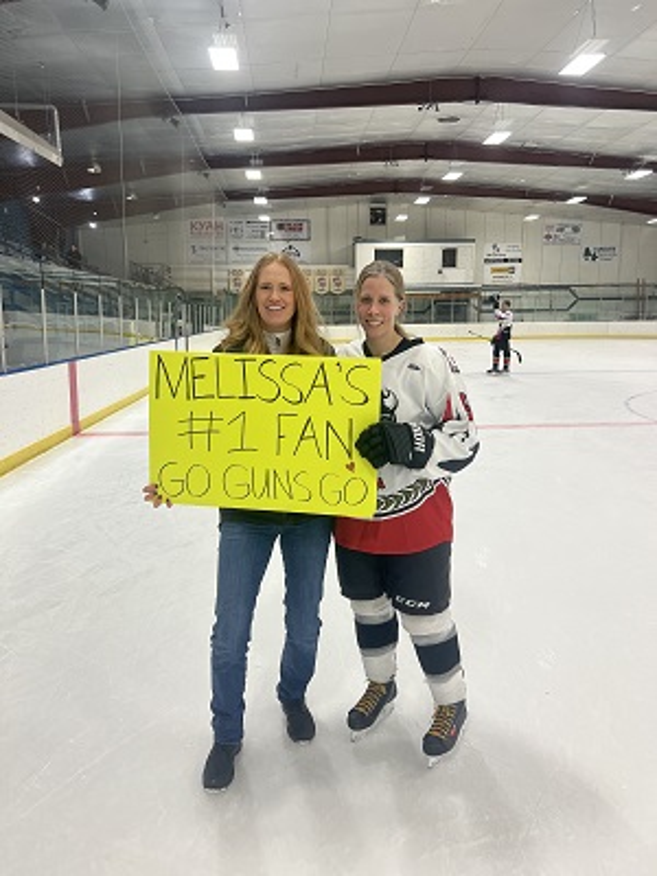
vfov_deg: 67.3
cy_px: 438
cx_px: 328
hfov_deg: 53.1
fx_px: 658
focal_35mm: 26
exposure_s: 1/120
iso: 125
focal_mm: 5.7
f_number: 1.5
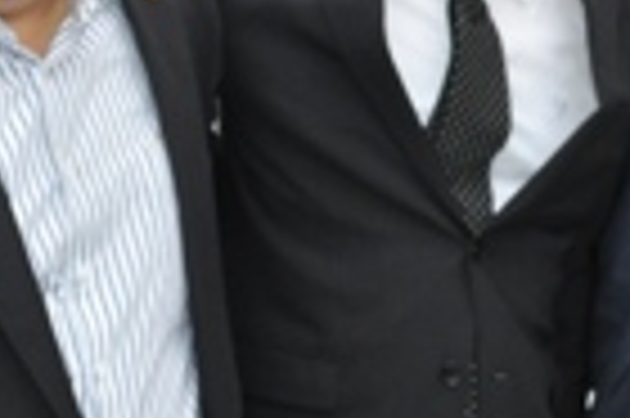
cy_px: 130
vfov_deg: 14.2
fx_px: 1678
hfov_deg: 21.3
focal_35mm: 96
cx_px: 356
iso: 800
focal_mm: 20
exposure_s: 1/60
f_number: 3.8
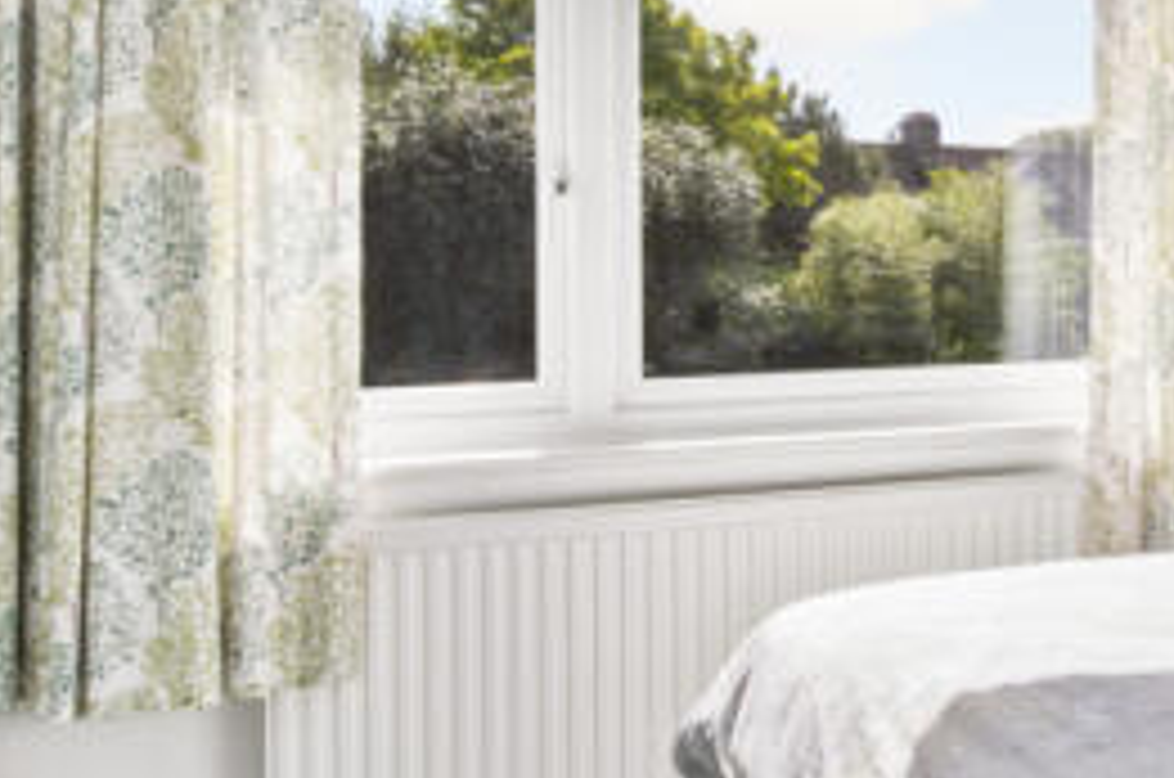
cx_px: 1399
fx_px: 1790
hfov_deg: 30.8
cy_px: 263
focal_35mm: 55
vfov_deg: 24.4
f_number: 16
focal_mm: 14
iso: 200
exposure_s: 1/6
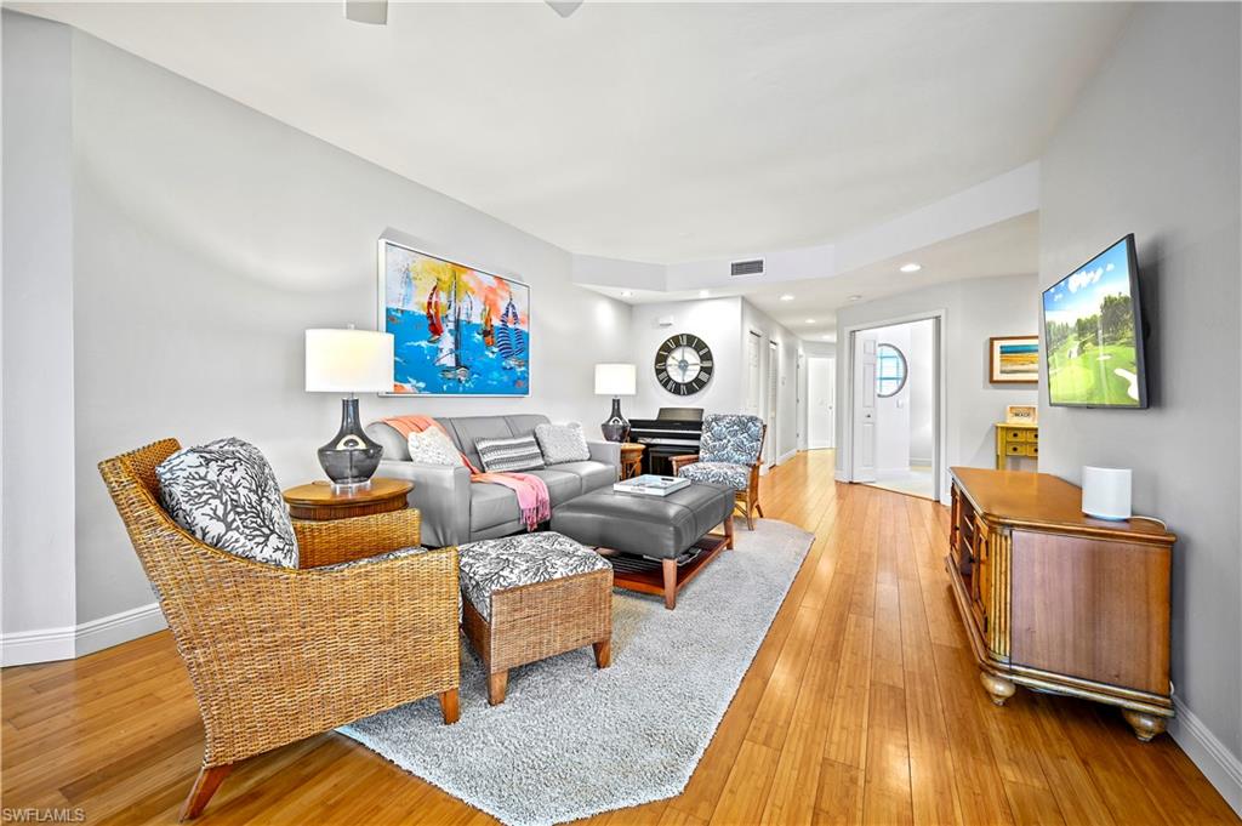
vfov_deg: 81.1
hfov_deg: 104.3
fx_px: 483
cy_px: 413
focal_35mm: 14
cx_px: 621
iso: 100
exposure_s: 2
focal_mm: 14
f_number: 8
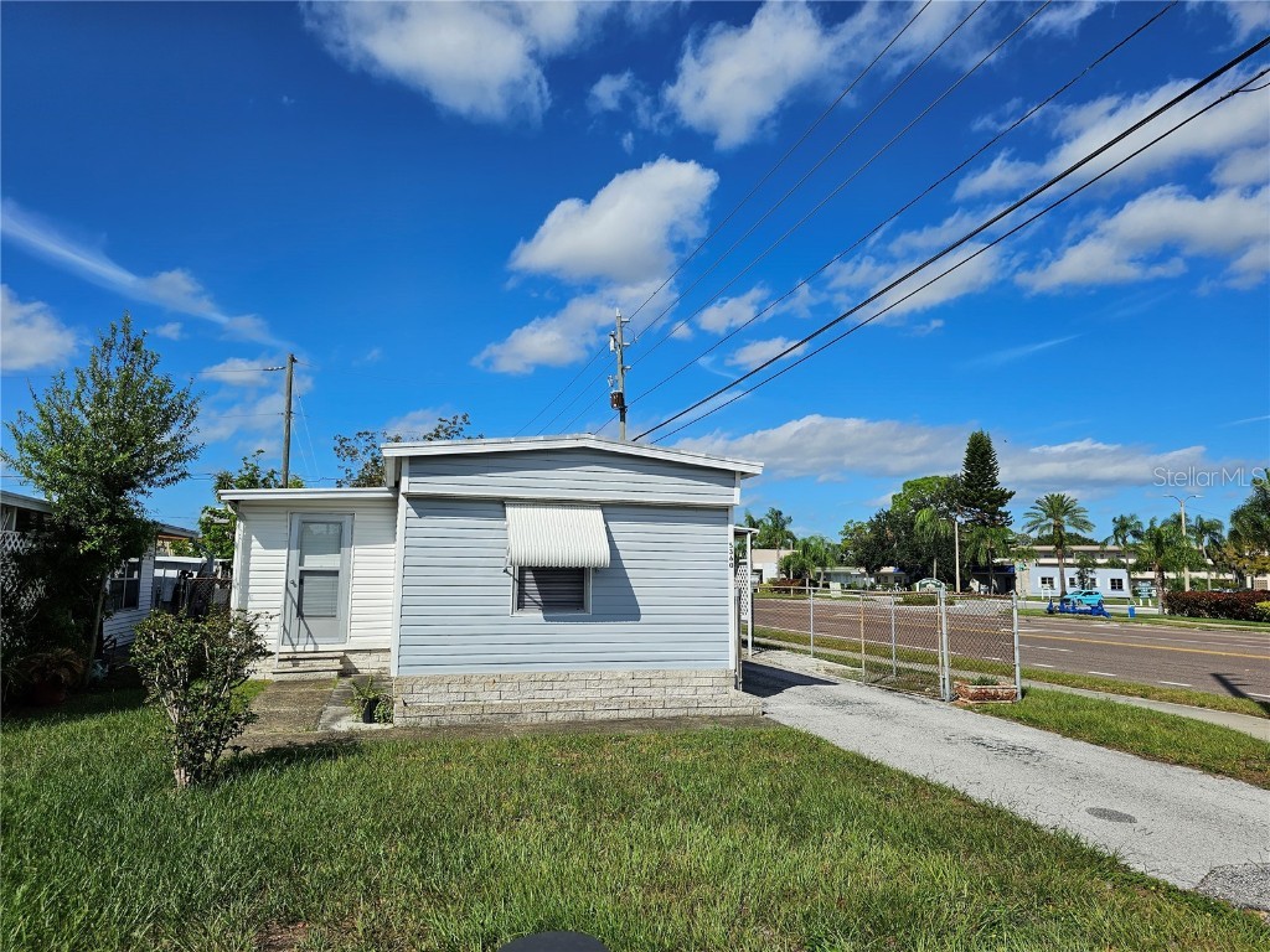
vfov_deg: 58.9
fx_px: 844
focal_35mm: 23
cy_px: 476
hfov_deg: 73.9
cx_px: 635
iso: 12
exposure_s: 1/1804
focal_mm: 6.3
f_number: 1.7
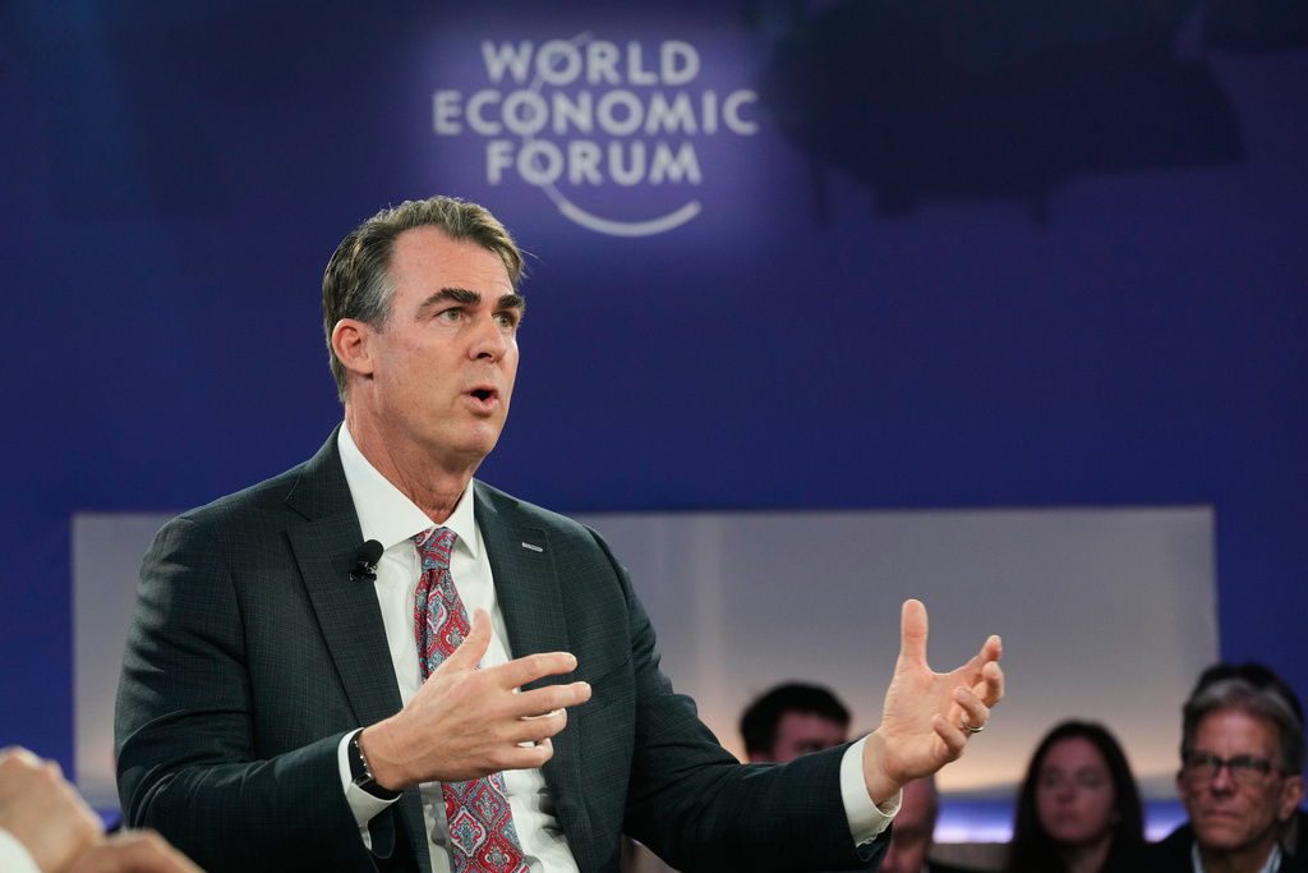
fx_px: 4942
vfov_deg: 10.1
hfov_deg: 15.1
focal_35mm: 136
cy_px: 436
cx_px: 654
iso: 2000
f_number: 5.6
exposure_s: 1/200
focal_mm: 136
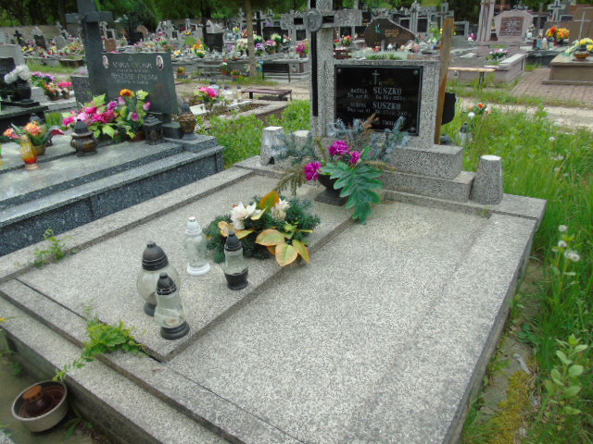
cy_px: 222
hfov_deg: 69.4
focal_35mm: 25
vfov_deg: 54.9
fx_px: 428
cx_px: 296
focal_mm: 4.4
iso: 80
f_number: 3.4
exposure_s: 1/250
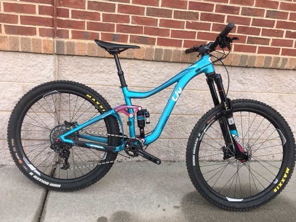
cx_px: 148
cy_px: 111
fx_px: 248
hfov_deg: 61.7
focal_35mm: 29
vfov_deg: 48.2
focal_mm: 4.15
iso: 25
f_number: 2.2
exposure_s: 1/30
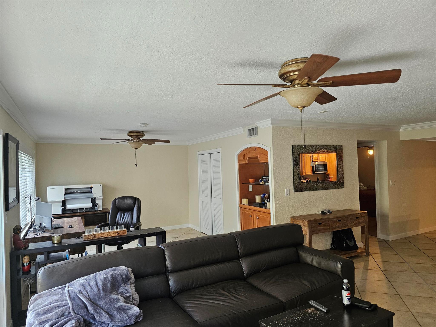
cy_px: 164
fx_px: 290
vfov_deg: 58.9
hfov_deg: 73.9
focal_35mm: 23
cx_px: 218
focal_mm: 6.3
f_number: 1.7
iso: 250
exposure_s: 1/120
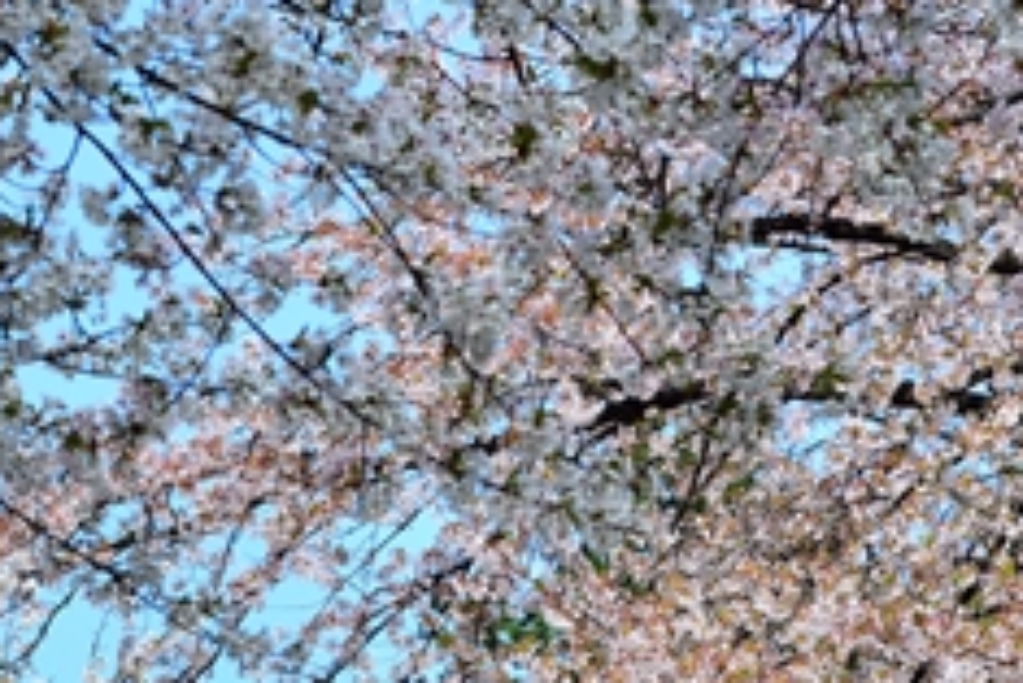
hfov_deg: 5.0
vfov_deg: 3.4
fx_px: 11629
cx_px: -248
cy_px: 761
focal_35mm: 409
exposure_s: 1/500
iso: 400
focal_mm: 120
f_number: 11
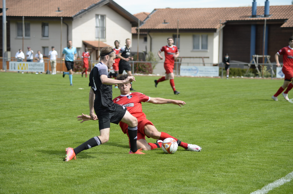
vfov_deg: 11.4
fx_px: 976
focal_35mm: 120
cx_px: 146
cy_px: 97
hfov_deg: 17.1
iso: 200
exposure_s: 1/1000
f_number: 4.5
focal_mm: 120
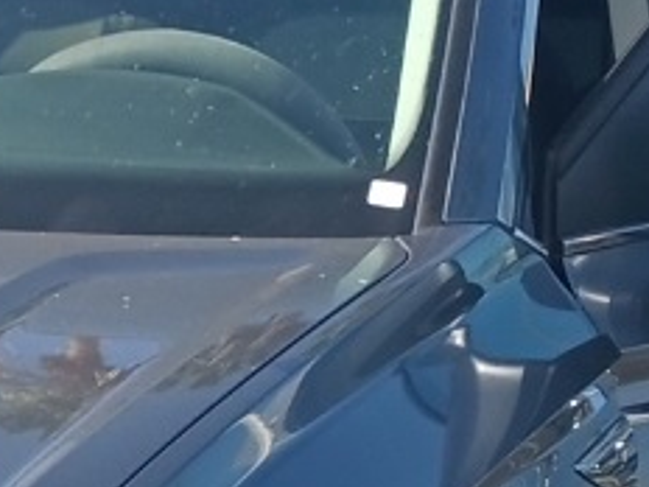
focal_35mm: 186
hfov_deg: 10.2
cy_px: 705
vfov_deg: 7.8
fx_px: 3487
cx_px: -400
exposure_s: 1/144
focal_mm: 4
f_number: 1.8
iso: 20
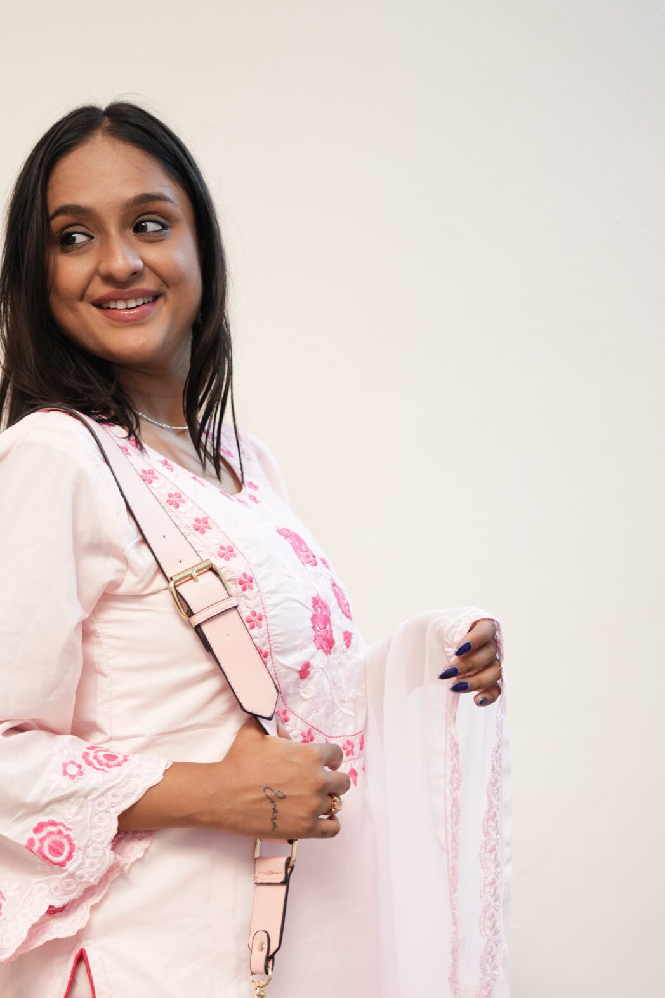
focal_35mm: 57
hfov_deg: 23.6
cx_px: 197
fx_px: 1579
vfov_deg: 34.5
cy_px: 709
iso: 400
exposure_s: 1/100
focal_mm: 35
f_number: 2.5
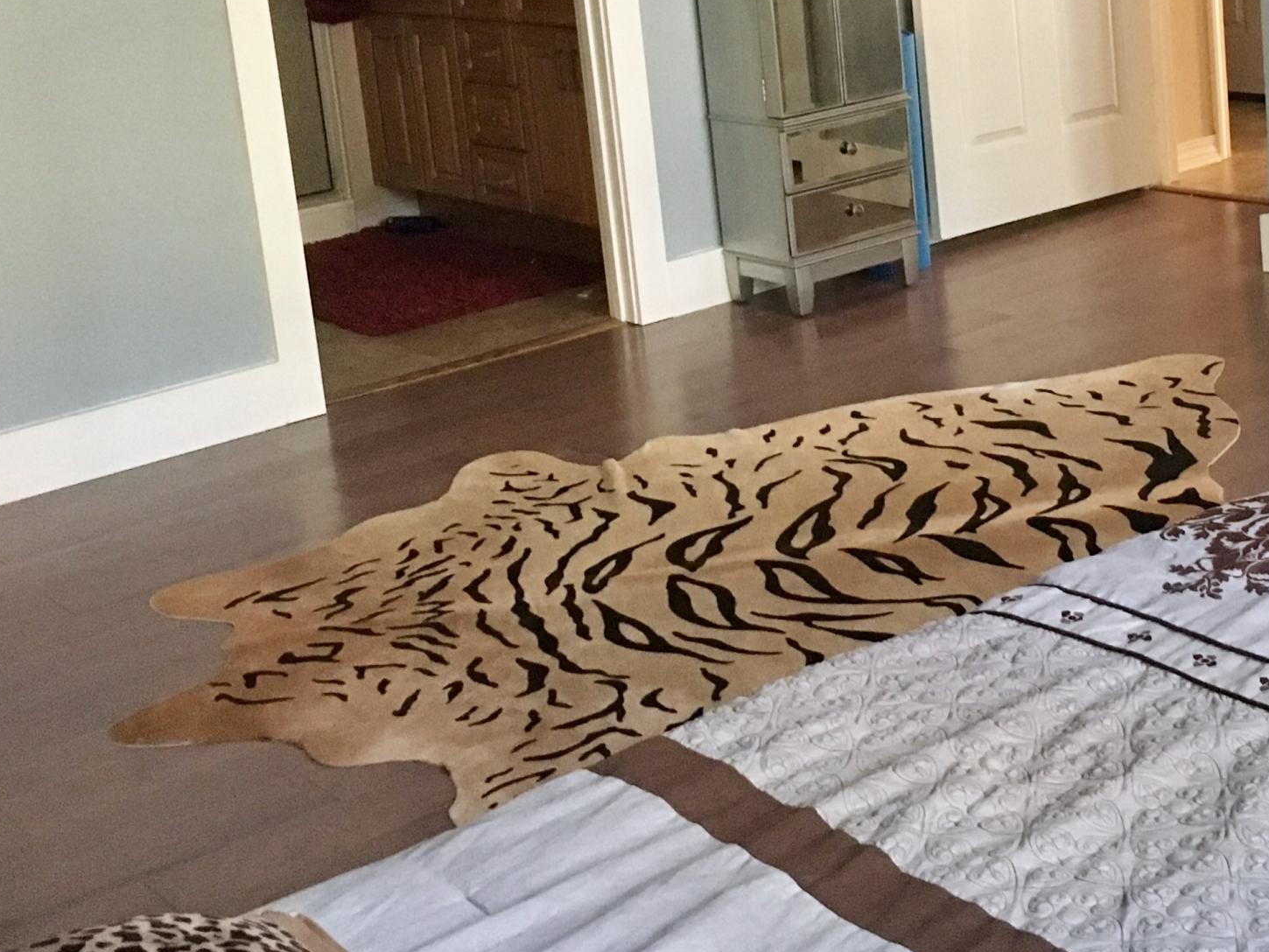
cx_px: 908
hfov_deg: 31.7
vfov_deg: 24.1
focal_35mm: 60
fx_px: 2200
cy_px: 202
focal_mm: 4.15
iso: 320
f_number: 2.2
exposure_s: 1/15
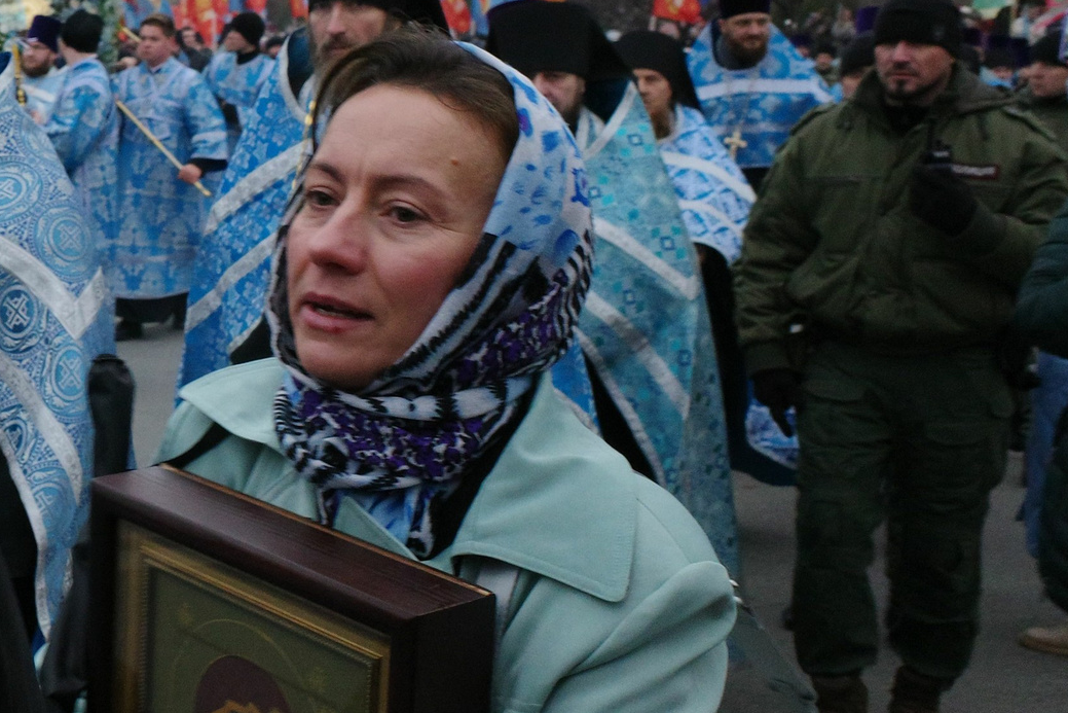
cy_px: 193
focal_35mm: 69
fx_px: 2047
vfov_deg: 19.6
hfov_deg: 26.1
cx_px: -212
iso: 1600
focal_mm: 18.3
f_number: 7.1
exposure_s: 1/125
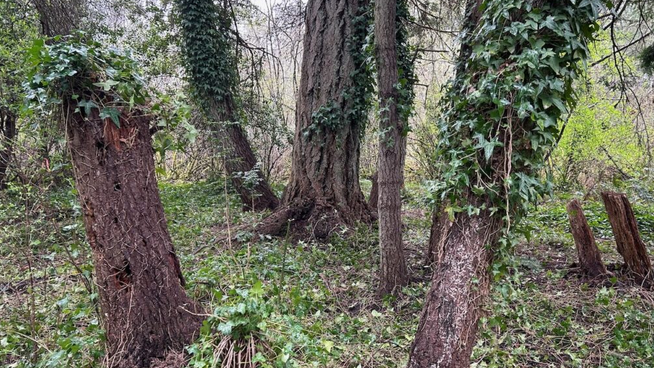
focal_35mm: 29
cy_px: 192
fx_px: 503
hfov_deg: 66.0
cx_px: 334
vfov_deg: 40.2
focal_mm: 5.7
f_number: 1.5
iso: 125
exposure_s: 1/70
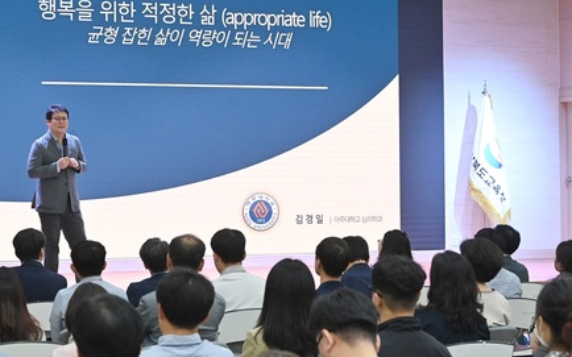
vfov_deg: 12.4
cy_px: 121
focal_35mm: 105
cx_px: 176
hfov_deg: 19.7
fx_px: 1636
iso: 3200
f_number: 6.3
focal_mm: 70
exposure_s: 1/200
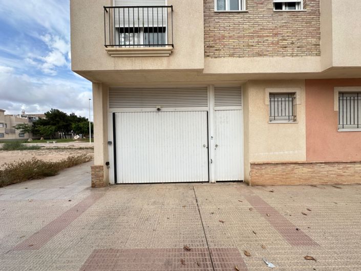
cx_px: 180
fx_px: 146
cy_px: 136
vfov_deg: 85.6
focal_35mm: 14
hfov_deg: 102.1
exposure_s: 1/924
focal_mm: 2.22
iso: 40
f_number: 2.2
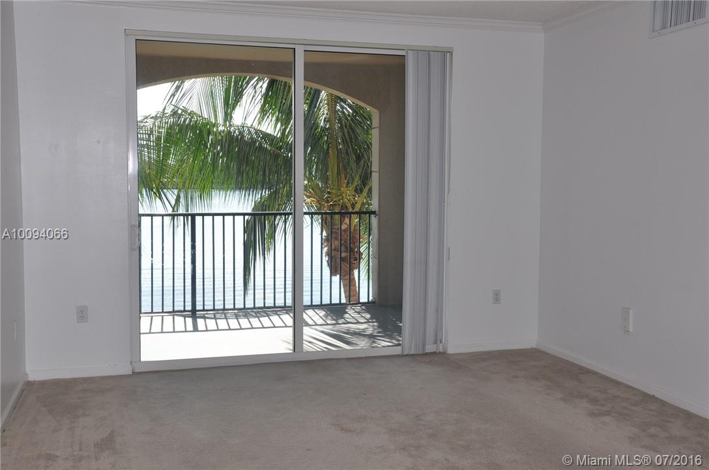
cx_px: 354
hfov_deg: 49.6
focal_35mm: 39
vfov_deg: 34.1
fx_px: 767
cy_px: 235
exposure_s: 1/200
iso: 200
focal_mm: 26
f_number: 8
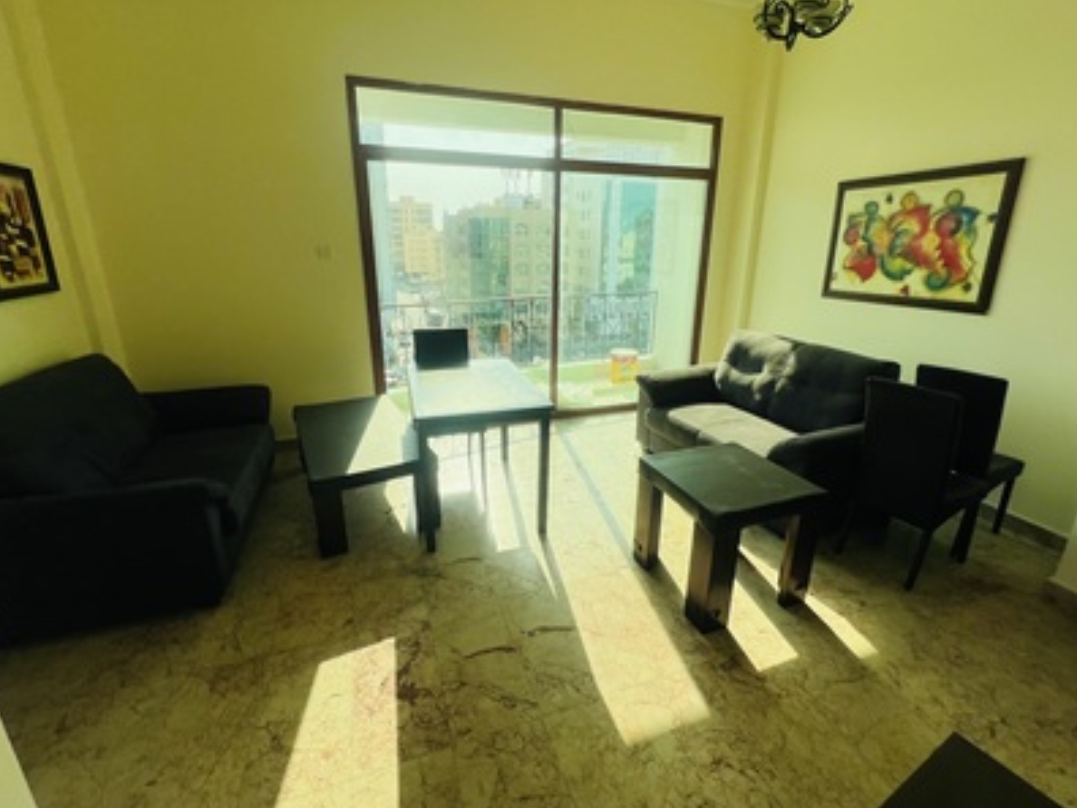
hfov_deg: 98.2
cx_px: 548
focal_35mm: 15
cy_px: 390
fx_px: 467
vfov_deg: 81.7
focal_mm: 1.57
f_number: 1.8
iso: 32
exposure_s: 1/272
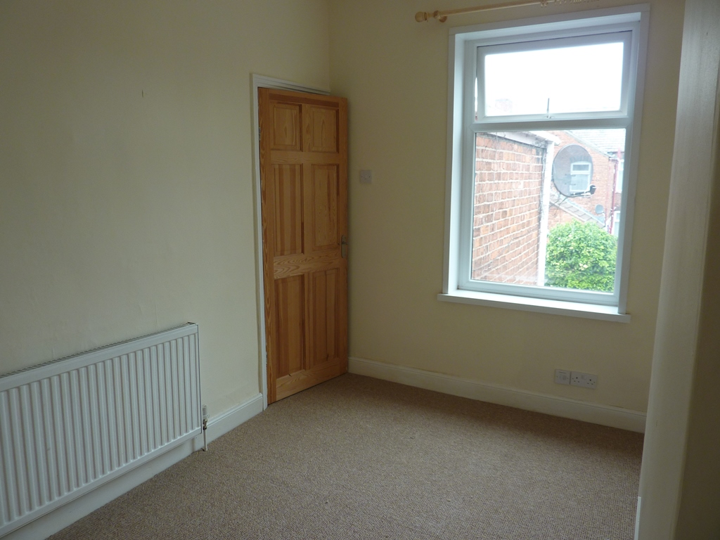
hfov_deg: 69.4
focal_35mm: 25
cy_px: 270
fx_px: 520
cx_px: 360
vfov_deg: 54.9
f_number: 3.3
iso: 80
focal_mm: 4.1
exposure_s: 1/50
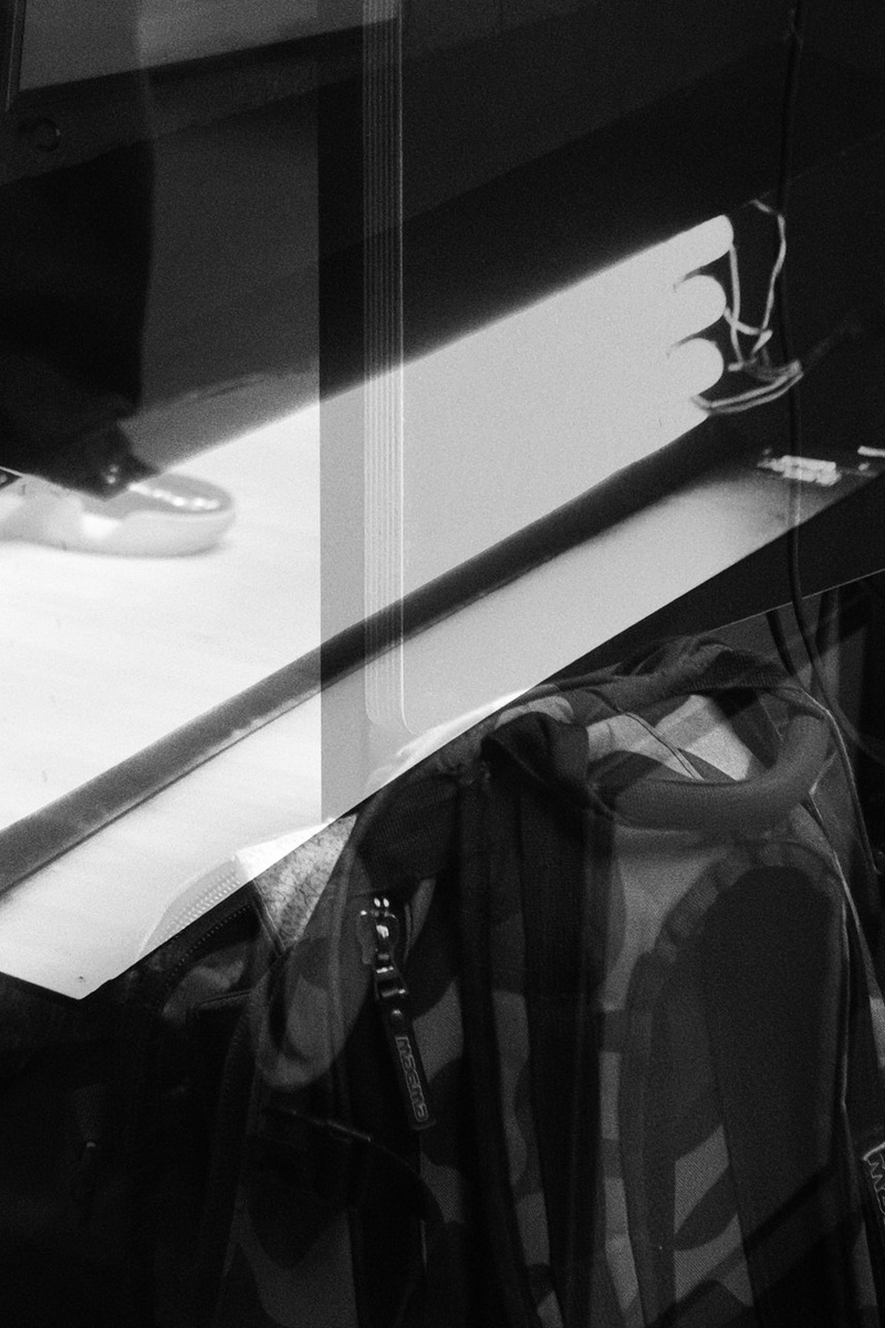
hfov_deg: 8.5
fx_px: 5900
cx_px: -186
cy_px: -461
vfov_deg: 12.4
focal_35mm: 160
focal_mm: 33
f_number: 2.8
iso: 4000
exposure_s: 1/500
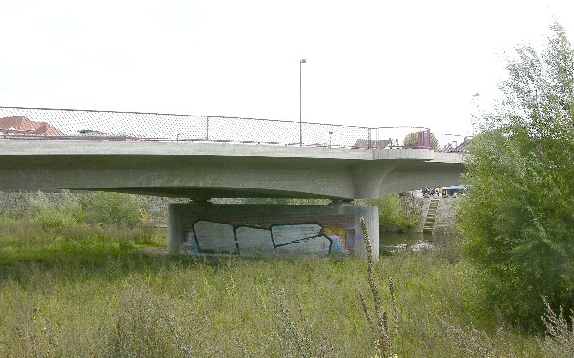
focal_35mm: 38
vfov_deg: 33.5
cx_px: 286
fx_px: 594
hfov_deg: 51.5
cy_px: 207
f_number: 7.1
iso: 50
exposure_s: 1/85.4
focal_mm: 8.9
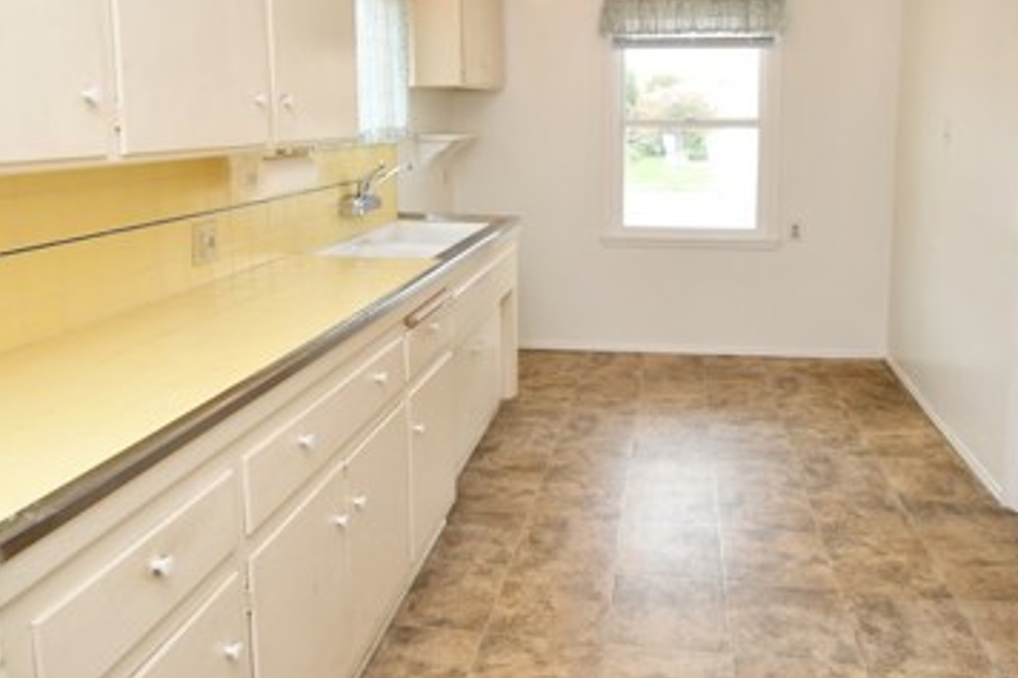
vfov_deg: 47.1
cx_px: 580
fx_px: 763
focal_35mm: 27
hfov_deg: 67.1
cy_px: 222
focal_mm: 10
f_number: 4.5
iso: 200
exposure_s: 1/80
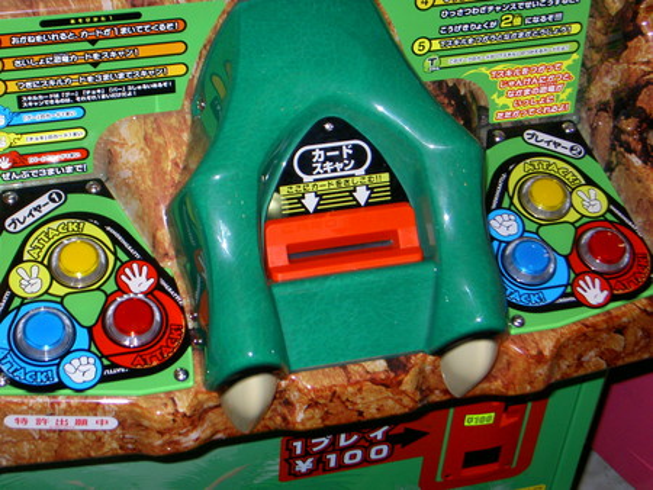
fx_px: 1416
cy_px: 245
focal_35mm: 75
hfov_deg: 26.0
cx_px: 326
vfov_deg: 19.7
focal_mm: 12.4
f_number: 4.2
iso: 200
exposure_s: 1/80
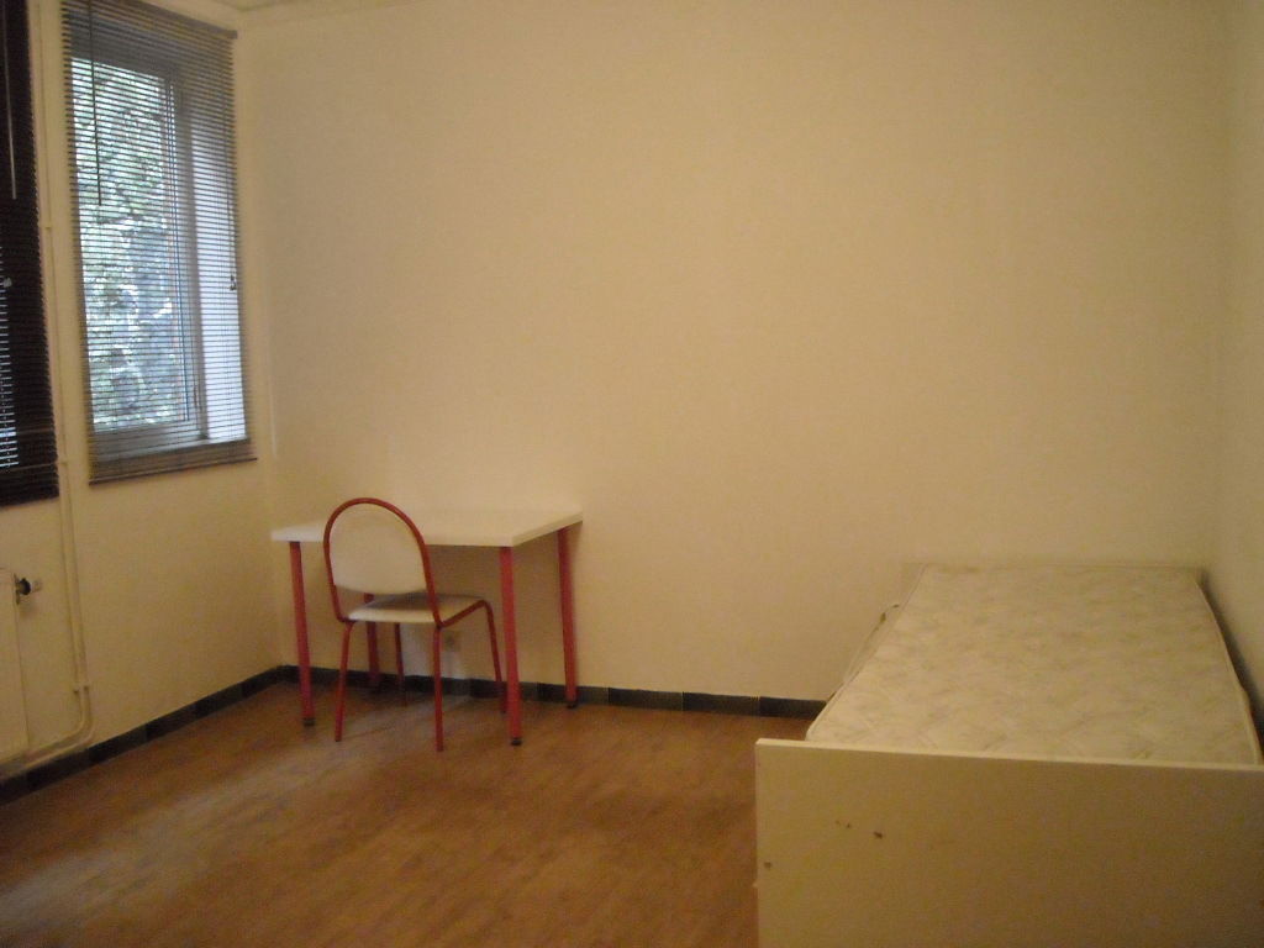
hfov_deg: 52.6
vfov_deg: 40.7
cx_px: 632
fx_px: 1278
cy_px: 474
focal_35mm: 35
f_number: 2.8
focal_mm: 5.7
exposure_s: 1/60
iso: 800
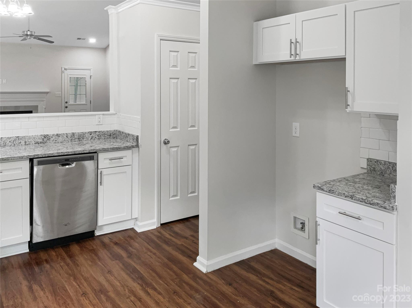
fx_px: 345
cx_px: 206
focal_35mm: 29
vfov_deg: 48.2
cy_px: 154
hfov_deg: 61.7
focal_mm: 3
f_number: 1.8
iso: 32
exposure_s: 1/120
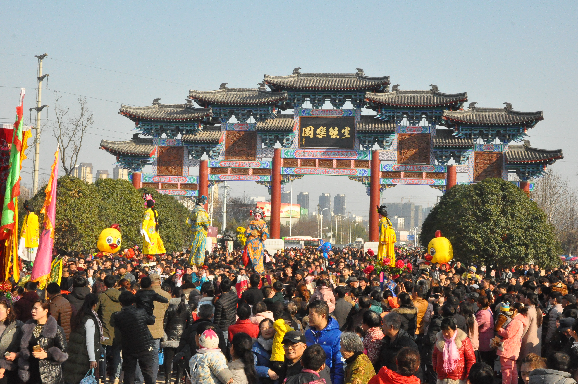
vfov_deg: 23.7
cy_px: 192
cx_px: 289
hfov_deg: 35.1
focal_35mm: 57
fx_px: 914
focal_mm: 38
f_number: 16
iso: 3200
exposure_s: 1/1000
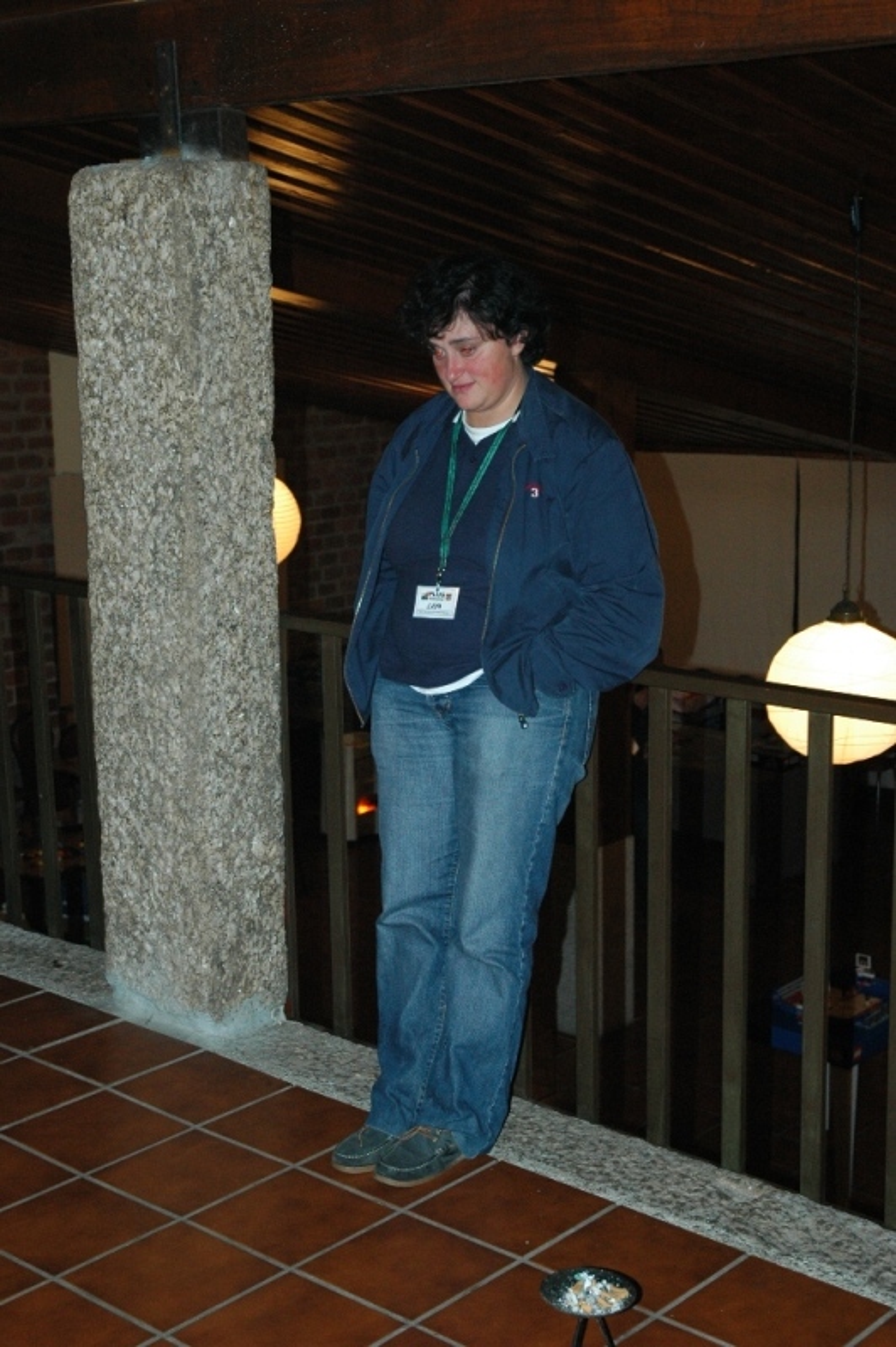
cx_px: 448
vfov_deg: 37.9
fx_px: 1963
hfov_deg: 25.7
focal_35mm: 52
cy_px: 674
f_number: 4.2
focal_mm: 35
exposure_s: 1/60
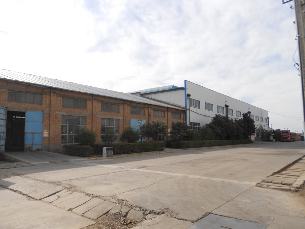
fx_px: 229
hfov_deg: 67.3
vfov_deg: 53.1
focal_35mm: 26
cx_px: 152
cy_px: 114
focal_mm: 4.6
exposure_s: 1/800
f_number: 3.2
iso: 80
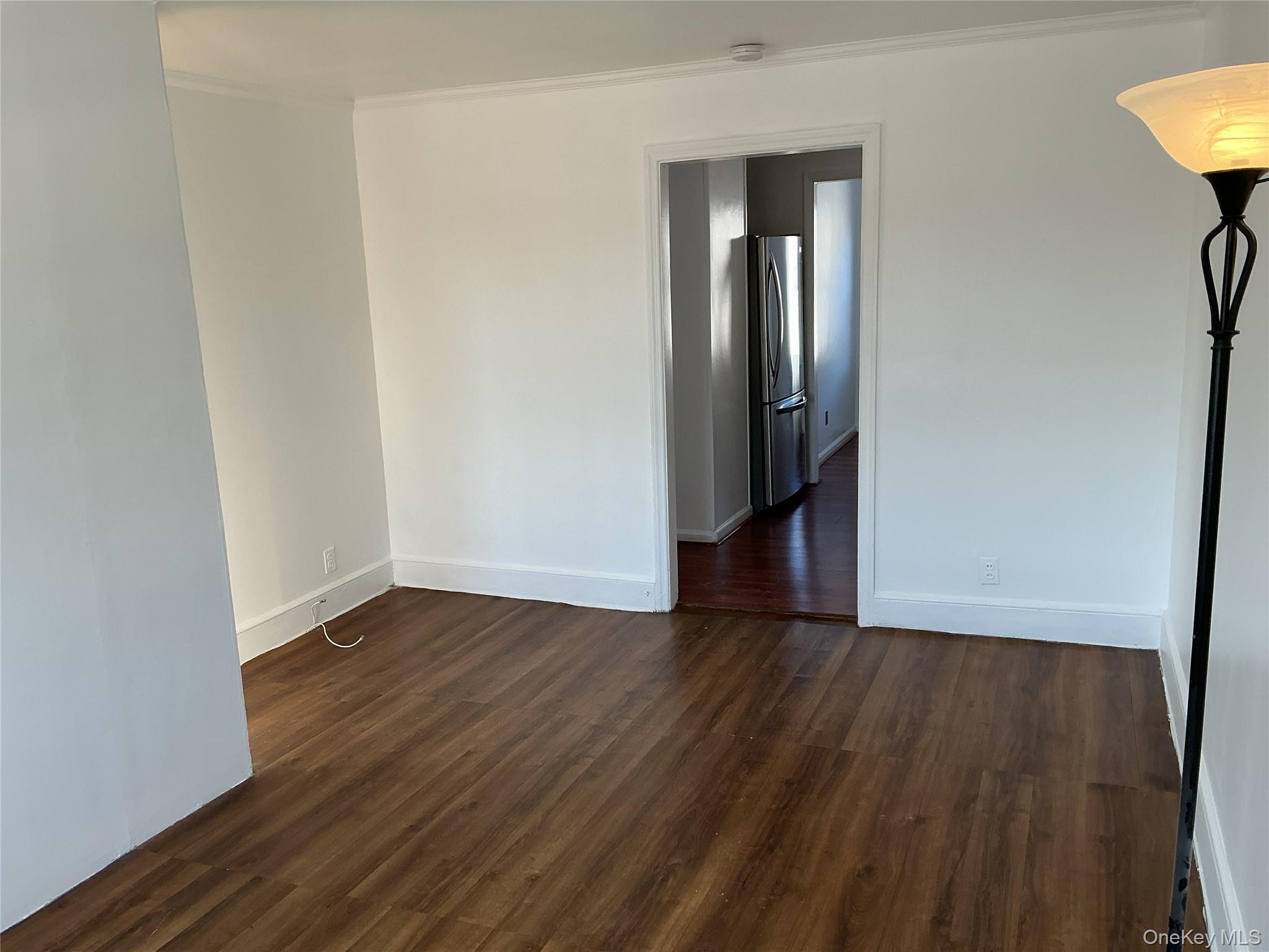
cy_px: 476
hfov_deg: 61.7
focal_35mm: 29
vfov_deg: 48.2
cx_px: 634
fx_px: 1063
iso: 50
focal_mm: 3
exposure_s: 1/120
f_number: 1.8
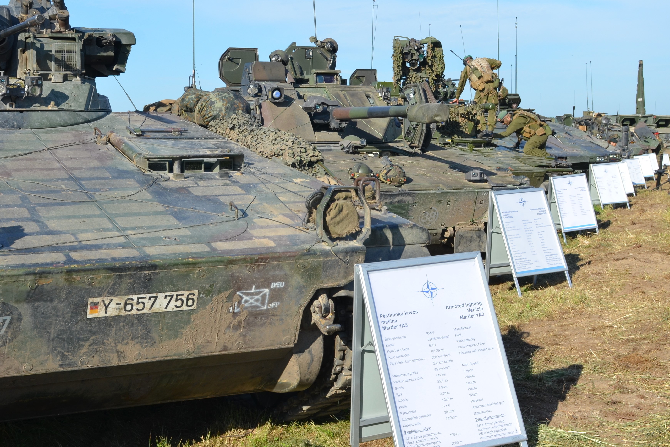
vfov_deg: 26.4
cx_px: 228
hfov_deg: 38.5
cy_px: 176
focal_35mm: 51
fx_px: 949
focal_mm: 24
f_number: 10
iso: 250
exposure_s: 1/400
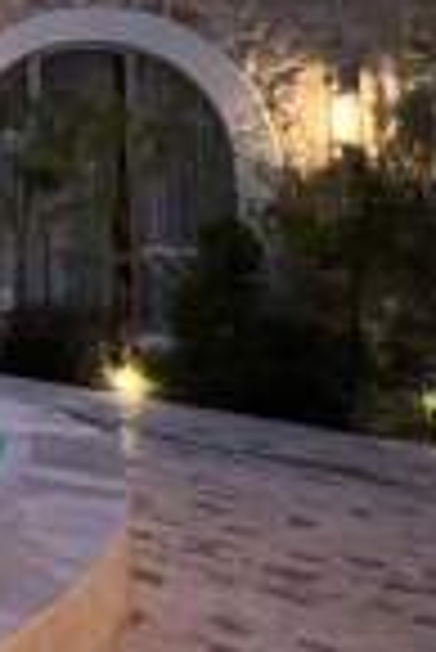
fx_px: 1033
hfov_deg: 13.3
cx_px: -726
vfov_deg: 33.4
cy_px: 81
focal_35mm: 57
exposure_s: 1/25
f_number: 1.8
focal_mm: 1.57
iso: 640
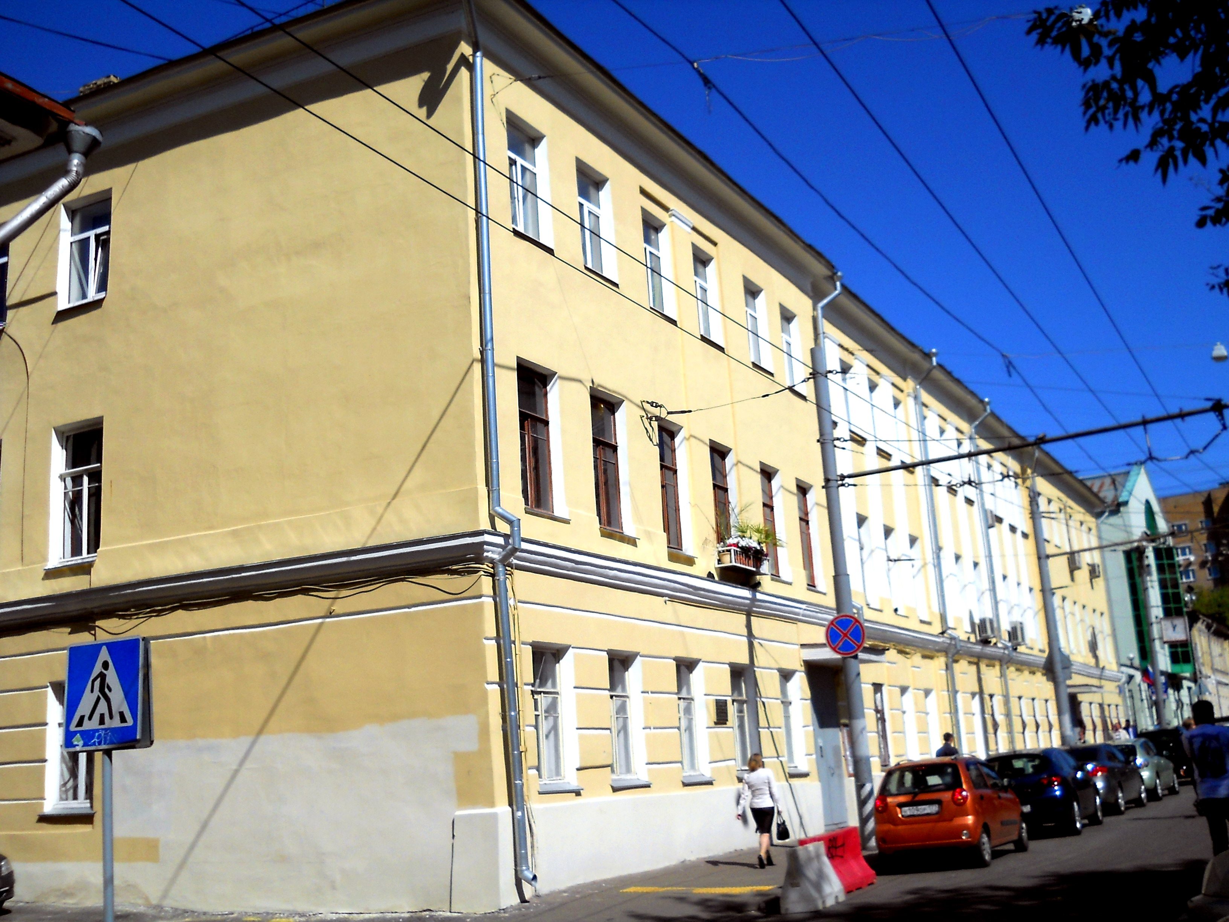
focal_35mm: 41
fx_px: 1456
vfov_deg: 35.1
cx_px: 614
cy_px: 461
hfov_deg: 45.8
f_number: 5.5
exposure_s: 1/1000
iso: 80
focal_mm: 6.72
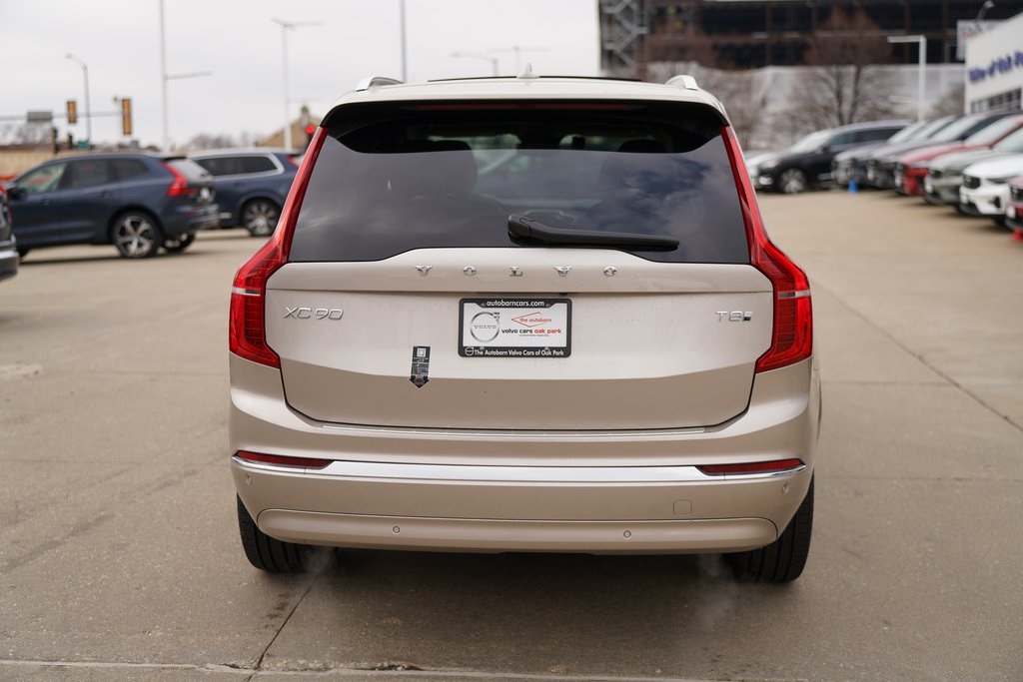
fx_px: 1222
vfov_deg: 31.2
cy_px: 341
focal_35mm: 43
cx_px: 512
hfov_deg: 45.4
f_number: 2.2
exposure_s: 1/2000
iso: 100
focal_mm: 43
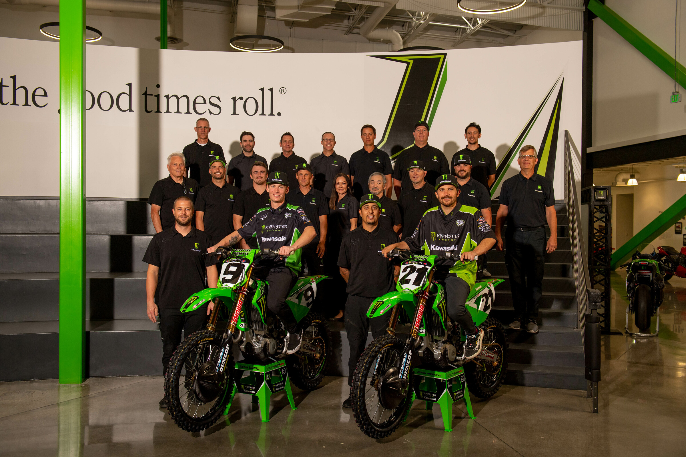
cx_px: 343
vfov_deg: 38.9
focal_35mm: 34
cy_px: 228
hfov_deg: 55.8
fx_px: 648
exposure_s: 1/200
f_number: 4.5
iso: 640
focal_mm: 34
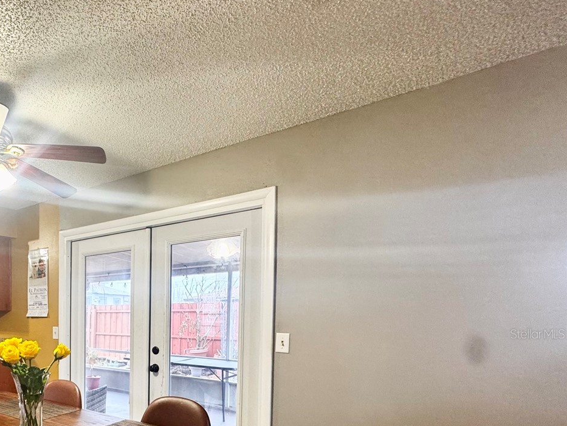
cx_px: 81
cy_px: 333
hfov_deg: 62.7
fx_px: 393
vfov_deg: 53.5
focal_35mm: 24
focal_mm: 2.22
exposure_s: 1/60
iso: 250
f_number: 2.2
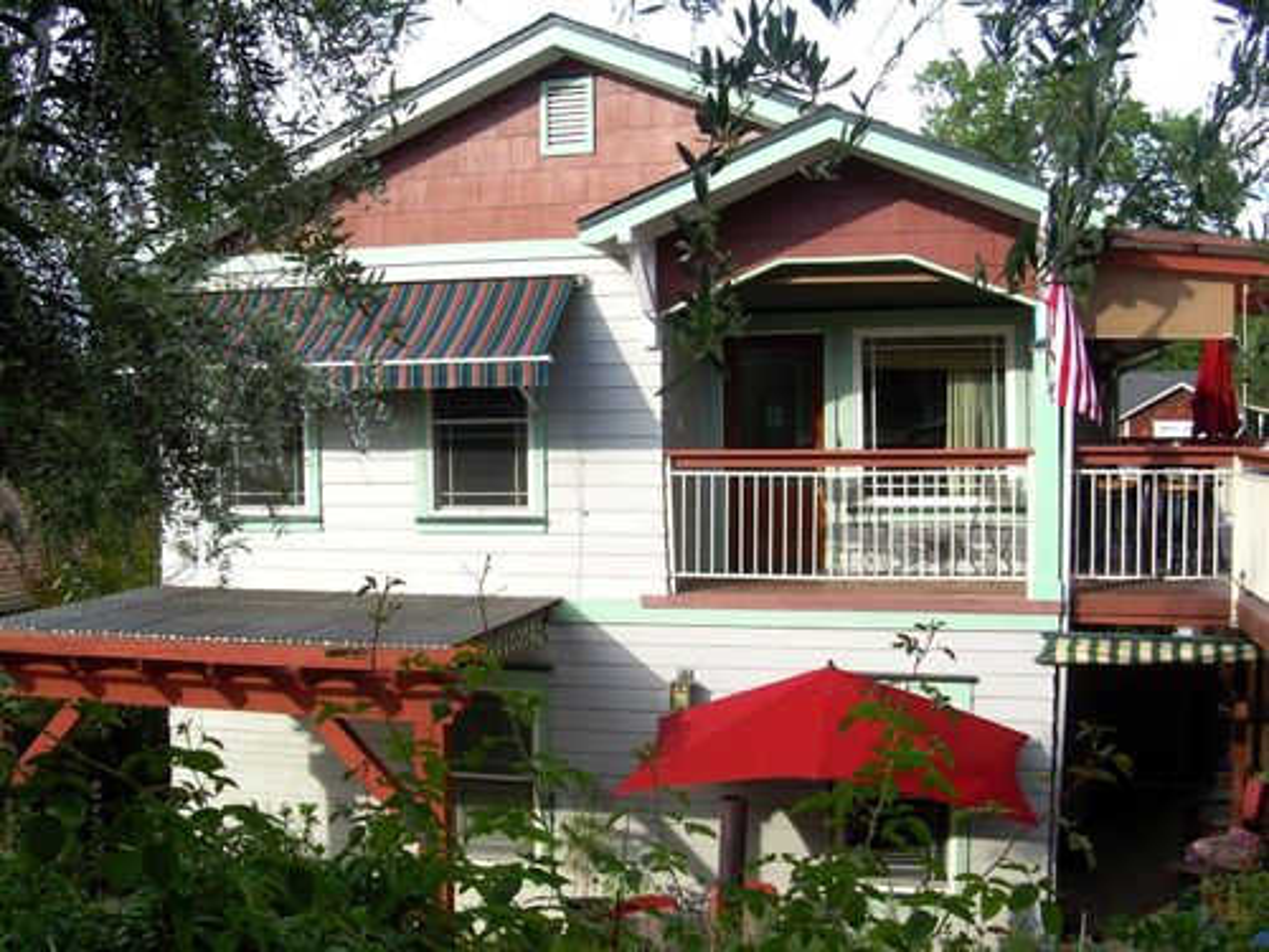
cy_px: 476
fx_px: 1393
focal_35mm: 38
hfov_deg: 49.0
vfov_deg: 37.7
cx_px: 634
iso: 50
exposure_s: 1/149
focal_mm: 6.3
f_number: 4.6
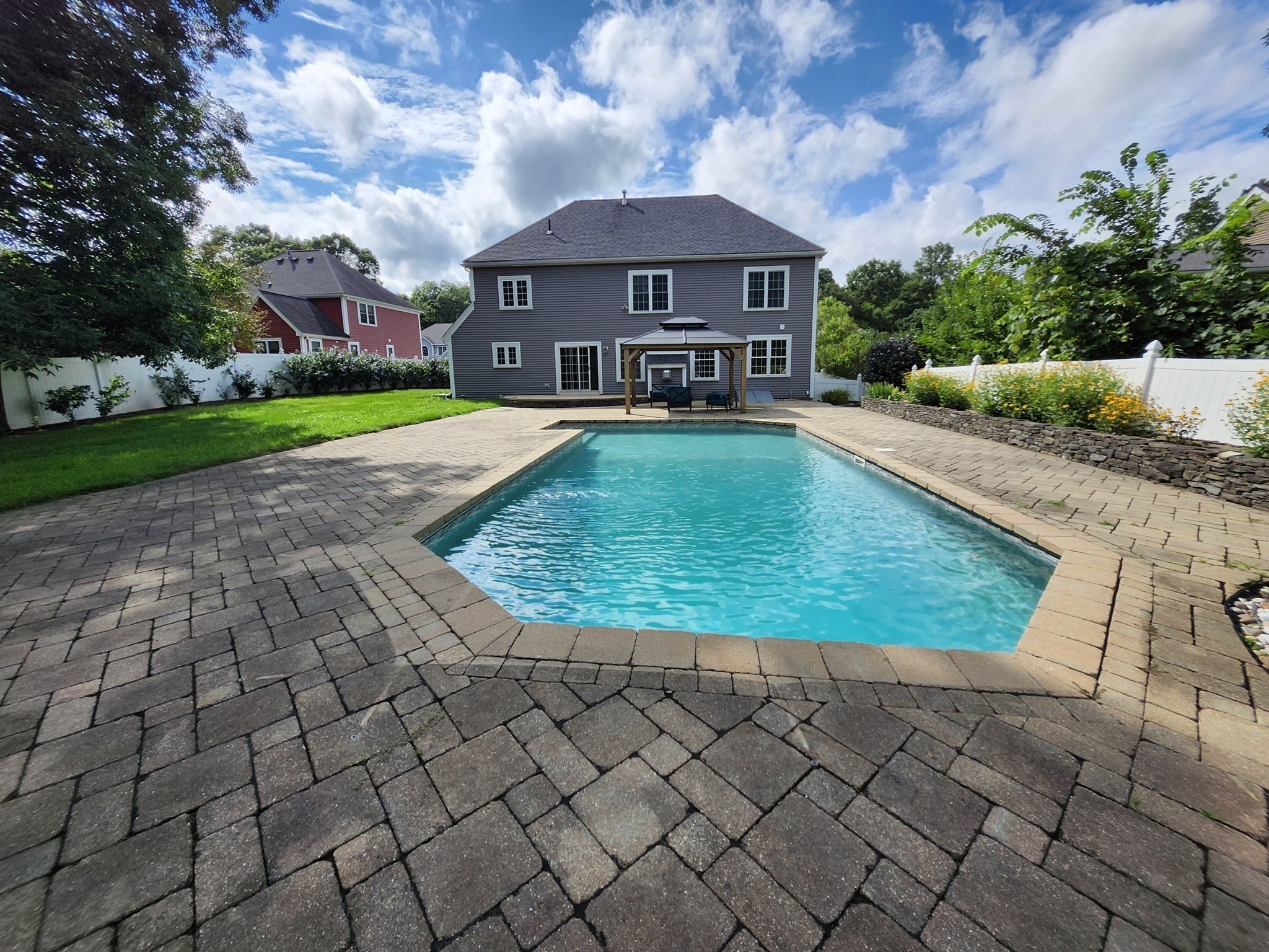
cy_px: 476
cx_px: 634
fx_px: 477
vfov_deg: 89.9
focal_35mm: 13
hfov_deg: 106.2
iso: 40
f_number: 2.2
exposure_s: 1/1849
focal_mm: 1.74
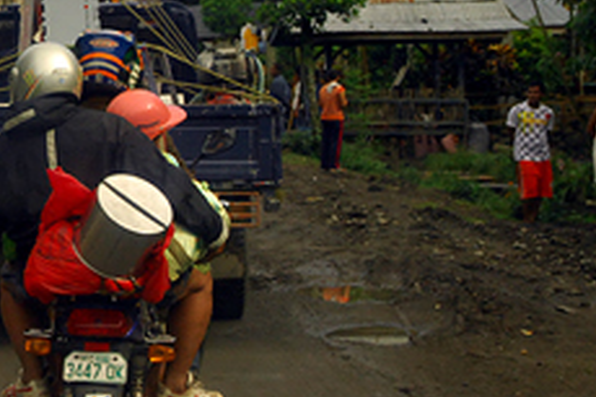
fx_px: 2068
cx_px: -158
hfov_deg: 15.7
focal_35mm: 125
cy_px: 108
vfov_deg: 10.9
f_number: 6.7
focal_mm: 32
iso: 400
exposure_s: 1/500
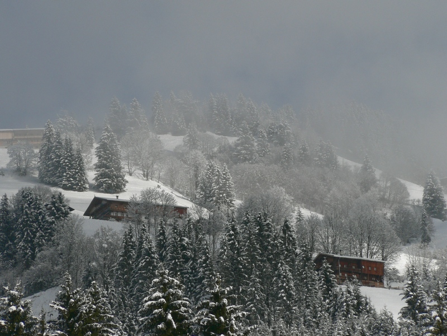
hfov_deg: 7.5
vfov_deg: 5.6
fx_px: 3409
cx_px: 224
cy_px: 168
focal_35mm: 264
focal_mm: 44
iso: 80
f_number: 5.6
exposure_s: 1/1000
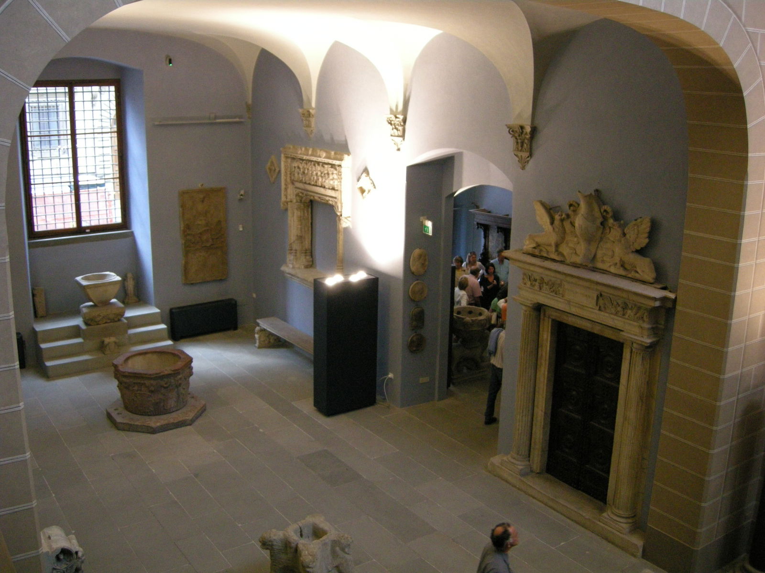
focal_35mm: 36
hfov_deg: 51.4
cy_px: 286
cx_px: 382
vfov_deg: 39.7
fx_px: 796
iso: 395
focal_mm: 7.5
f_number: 2.7
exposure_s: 1/64.6
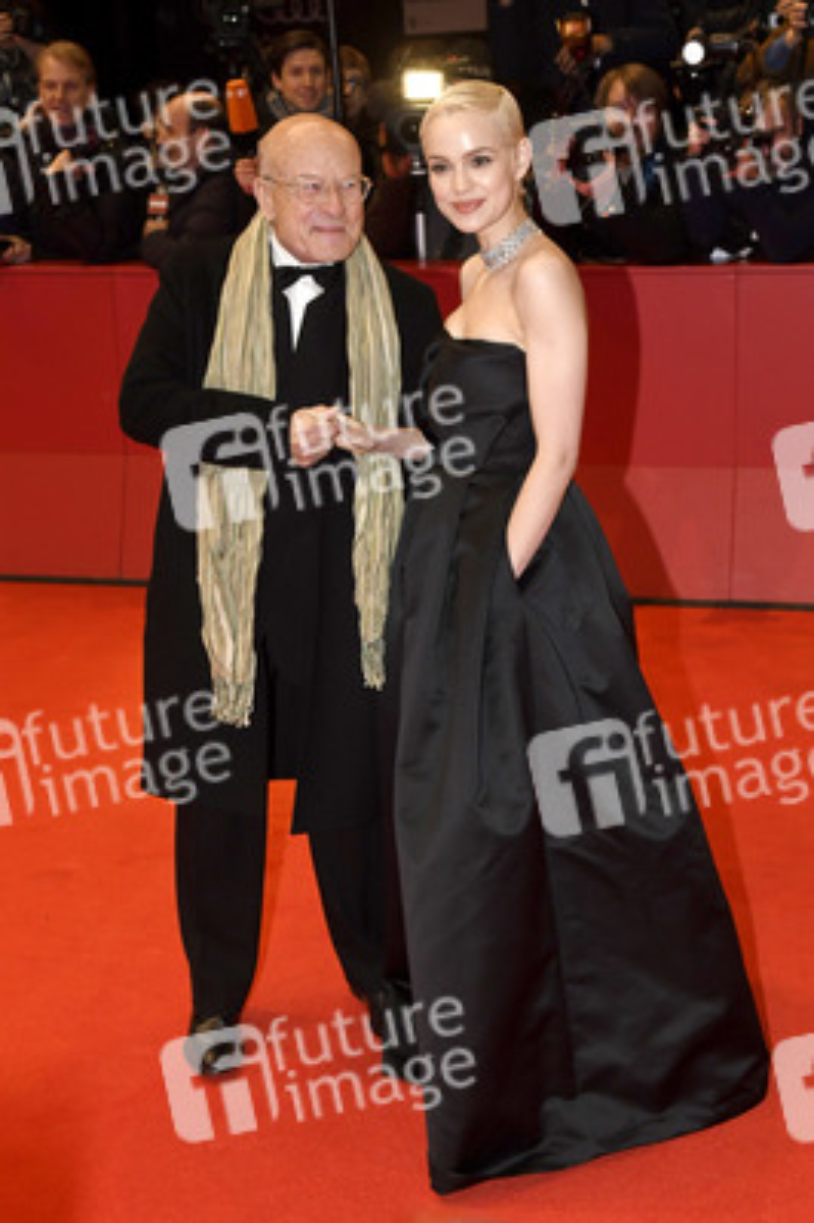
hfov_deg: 28.0
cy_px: 612
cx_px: 407
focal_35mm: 48
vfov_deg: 41.1
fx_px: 1631
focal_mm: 32
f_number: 5.6
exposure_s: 1/320
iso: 800
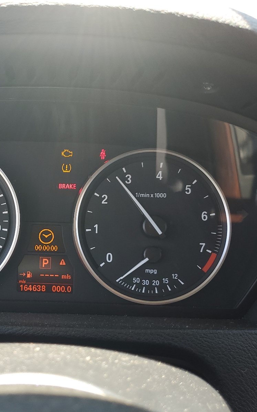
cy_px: 207
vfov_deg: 52.7
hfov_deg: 33.2
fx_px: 415
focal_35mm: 37
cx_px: 44
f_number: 1.5
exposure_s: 1/213
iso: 50
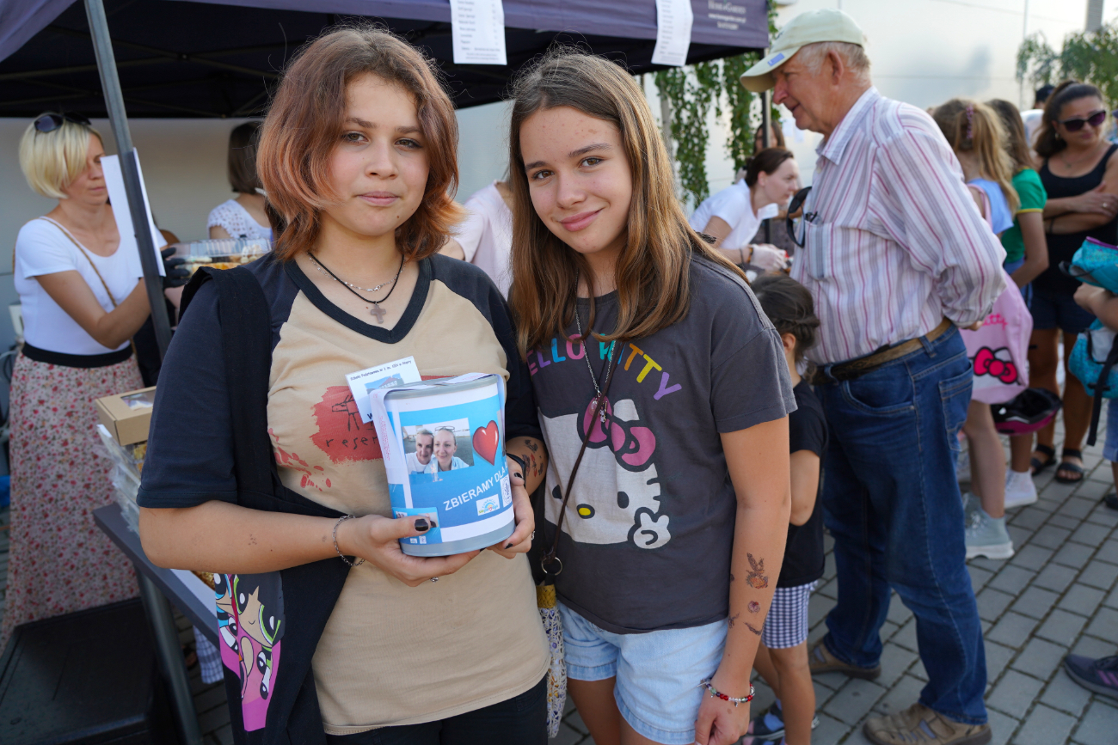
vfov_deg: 53.1
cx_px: 559
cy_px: 372
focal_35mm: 24
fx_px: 745
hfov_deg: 73.7
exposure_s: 1/250
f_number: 5
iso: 200
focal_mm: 24
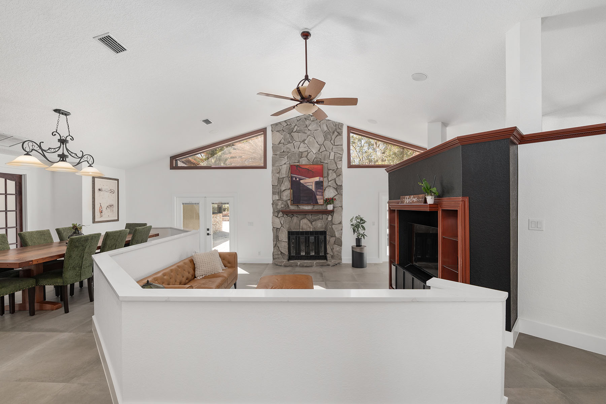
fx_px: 252
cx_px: 303
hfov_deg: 100.4
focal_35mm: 15
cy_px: 202
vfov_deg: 77.3
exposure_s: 1/20
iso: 320
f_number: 7.1
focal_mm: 15
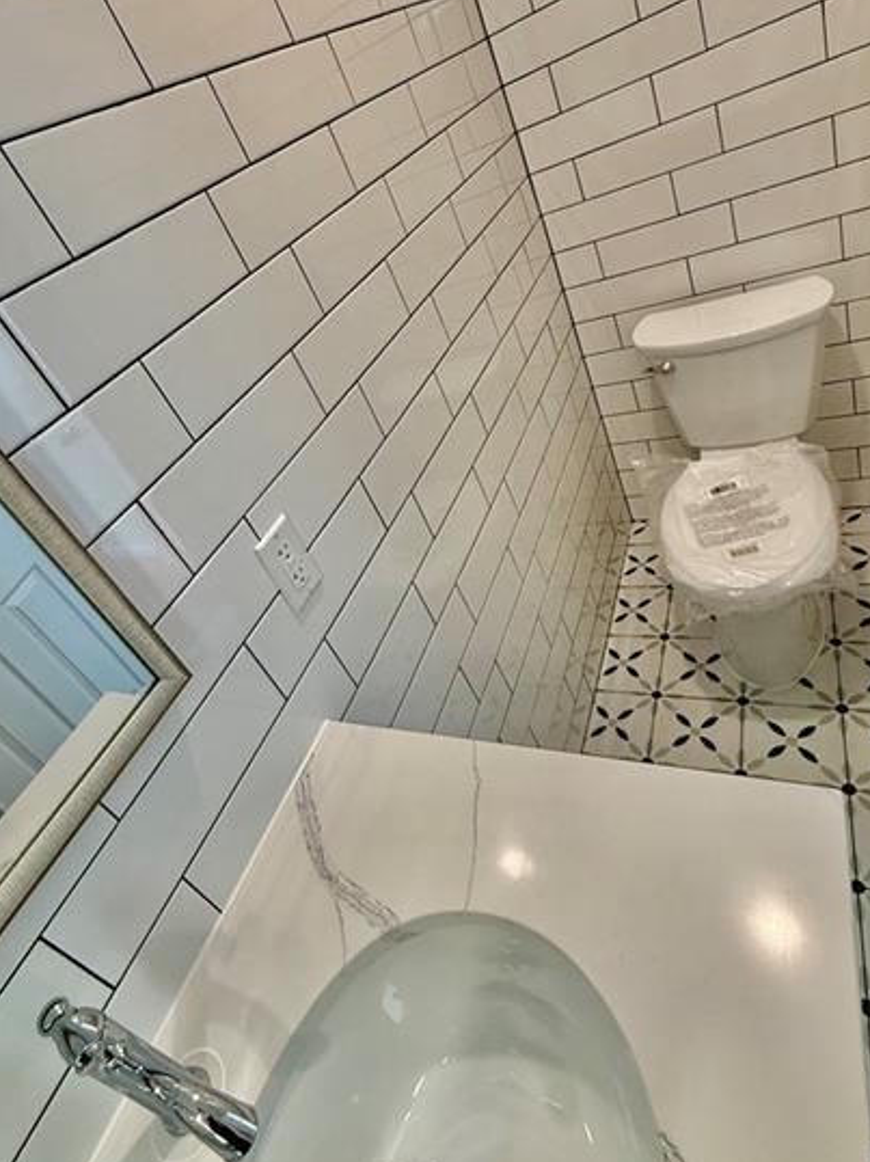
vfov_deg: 81.3
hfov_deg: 65.6
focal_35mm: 20
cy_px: 501
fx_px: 671
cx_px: 376
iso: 250
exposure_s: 1/120
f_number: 2.2
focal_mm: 2.22
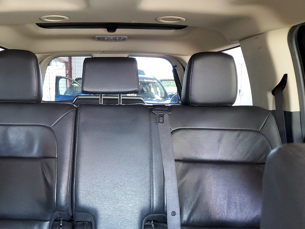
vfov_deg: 39.6
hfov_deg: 50.3
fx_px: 317
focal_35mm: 36
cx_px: 99
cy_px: 105
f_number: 1.5
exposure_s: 1/60.2
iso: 308
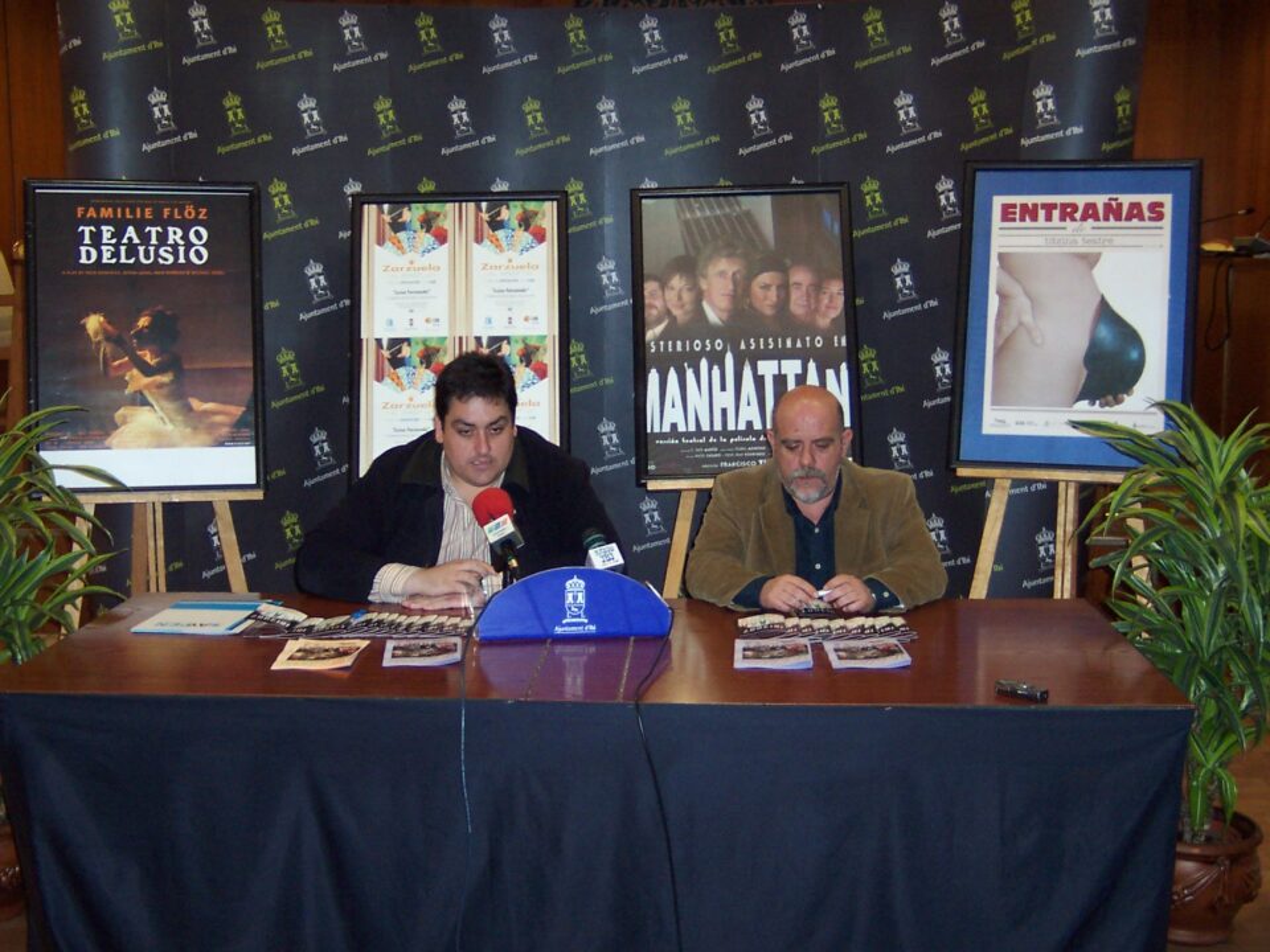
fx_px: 1908
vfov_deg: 28.0
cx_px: 635
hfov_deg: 36.8
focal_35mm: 52
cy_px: 476
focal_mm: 8
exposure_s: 1/60
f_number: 2.8
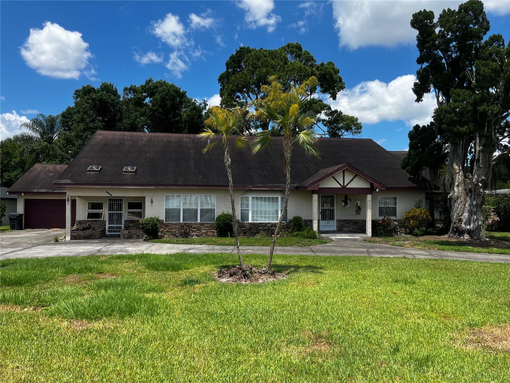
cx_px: 255
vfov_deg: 53.1
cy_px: 192
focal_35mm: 26
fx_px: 383
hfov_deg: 67.3
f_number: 1.6
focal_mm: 5.1
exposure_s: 1/2410
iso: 50
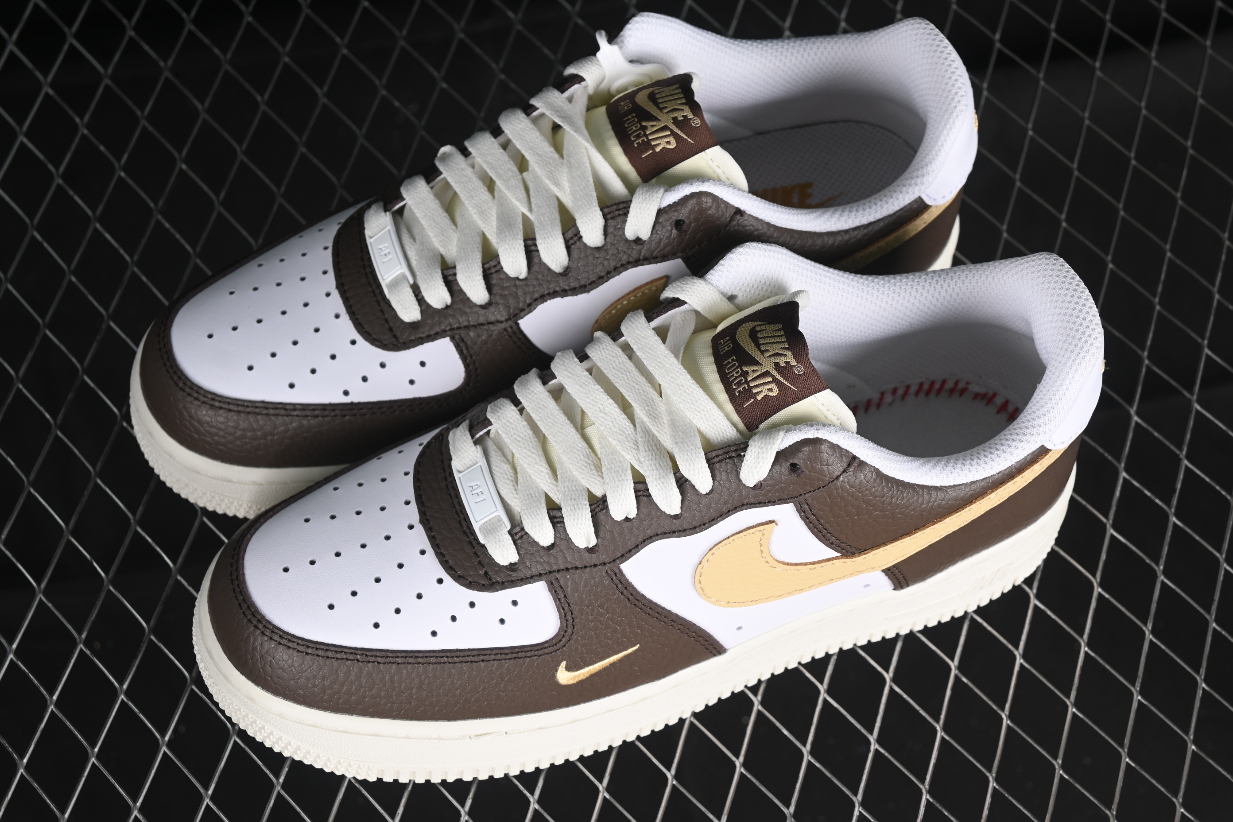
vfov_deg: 18.2
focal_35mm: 75
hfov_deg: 27.0
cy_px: 411
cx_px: 616
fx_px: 2569
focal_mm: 50
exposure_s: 1/80
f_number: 7.1
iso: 160
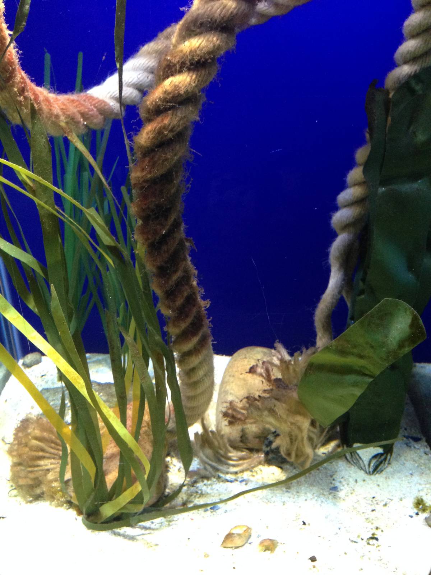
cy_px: 288
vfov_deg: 55.4
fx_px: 548
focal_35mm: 33
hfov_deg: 42.9
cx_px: 216
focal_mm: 4.12
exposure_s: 1/20
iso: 320
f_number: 2.4
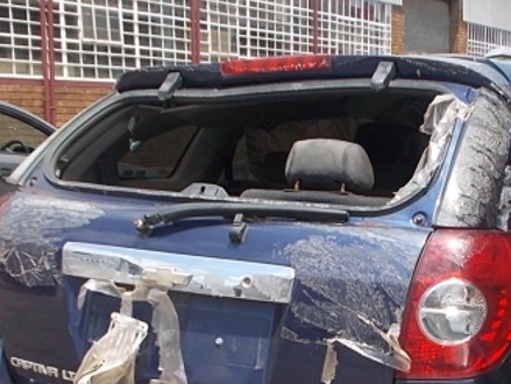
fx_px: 1064
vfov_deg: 19.9
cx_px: 414
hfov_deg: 26.5
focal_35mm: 72
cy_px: 382
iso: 80
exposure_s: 1/500
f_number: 3.2
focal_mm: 4.6
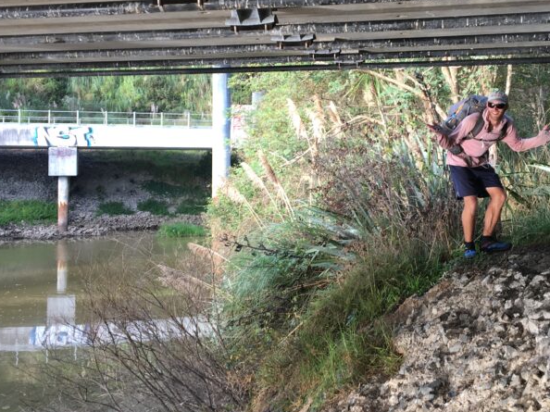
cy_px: 152
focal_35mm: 50
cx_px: 315
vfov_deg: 29.0
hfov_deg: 38.1
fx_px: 794
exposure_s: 1/100
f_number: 2.2
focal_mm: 4.15
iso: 25
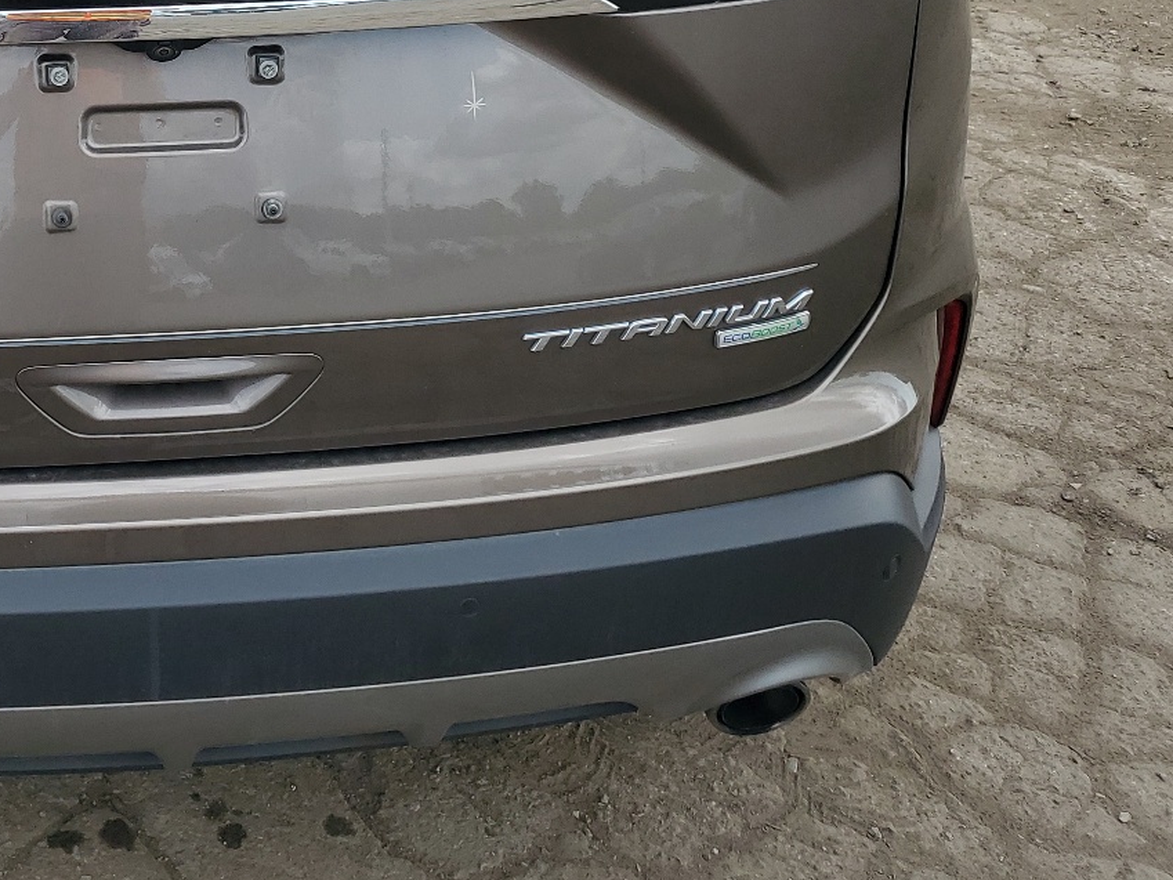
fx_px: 1661
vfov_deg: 28.5
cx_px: 162
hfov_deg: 36.9
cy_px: 90
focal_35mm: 49
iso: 50
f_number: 1.5
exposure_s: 1/1429
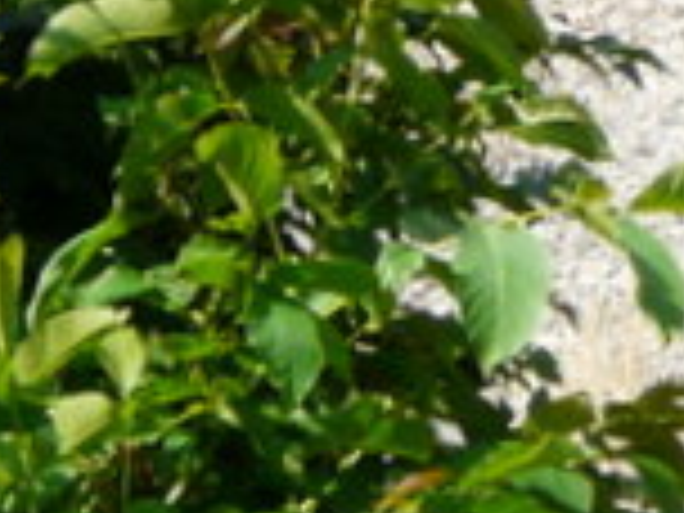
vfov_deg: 1.8
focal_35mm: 828
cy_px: -958
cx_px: 1539
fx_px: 16361
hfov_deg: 2.4
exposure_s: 1/250
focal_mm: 20.6
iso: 100
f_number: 5.6
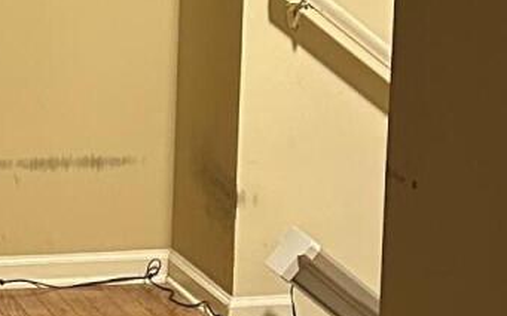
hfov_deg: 13.5
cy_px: 101
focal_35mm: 149
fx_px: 2058
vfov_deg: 8.8
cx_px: -144
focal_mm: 6.86
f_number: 1.78
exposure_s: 1/60
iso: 800
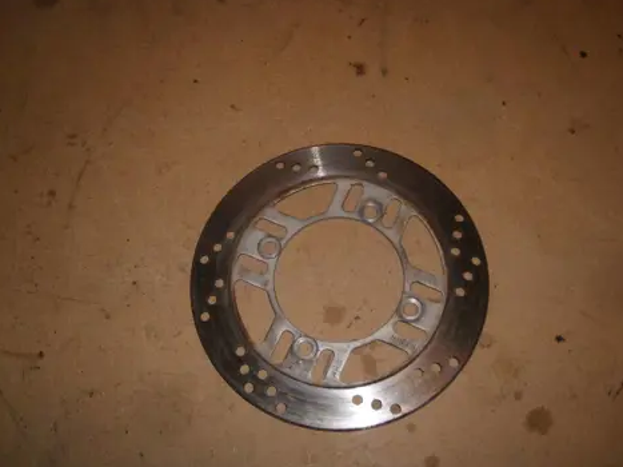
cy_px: 232
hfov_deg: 51.4
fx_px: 648
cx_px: 318
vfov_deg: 39.6
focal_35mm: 36
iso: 50
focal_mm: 5.8
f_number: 7.1
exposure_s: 1/30
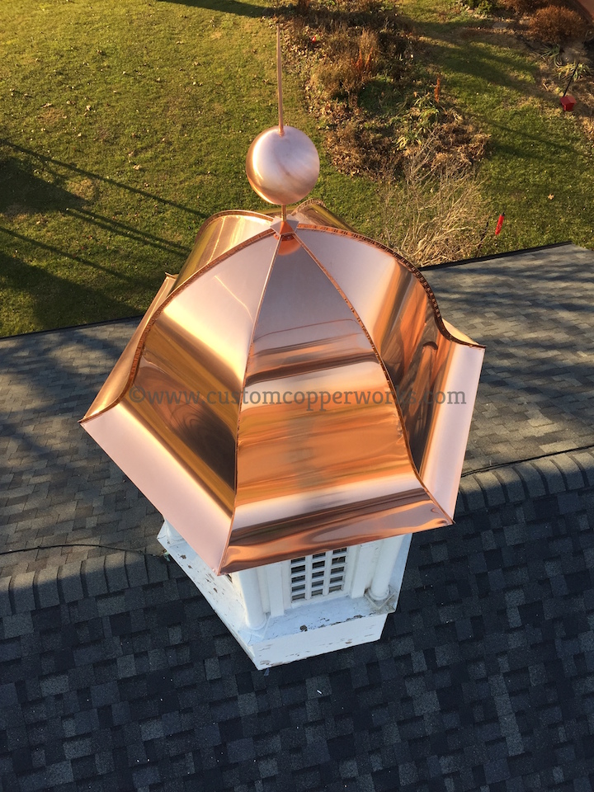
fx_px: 664
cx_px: 297
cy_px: 396
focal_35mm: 29
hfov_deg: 48.2
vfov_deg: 61.7
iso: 32
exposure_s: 1/444
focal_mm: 4.15
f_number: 2.2
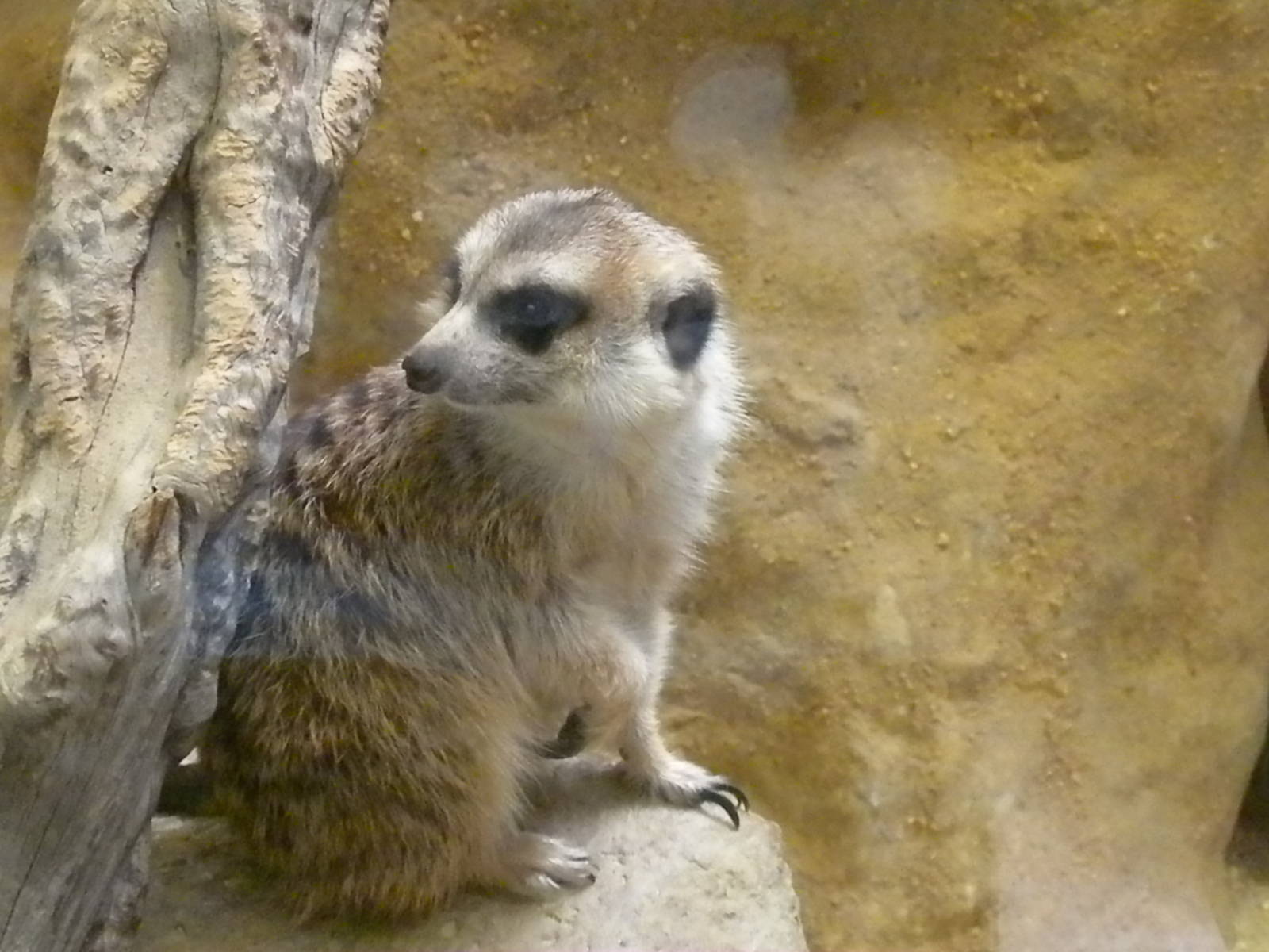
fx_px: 2639
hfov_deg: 27.0
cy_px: 476
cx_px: 634
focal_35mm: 72
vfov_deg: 20.4
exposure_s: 1/56.6
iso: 2583
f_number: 5
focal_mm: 12.7
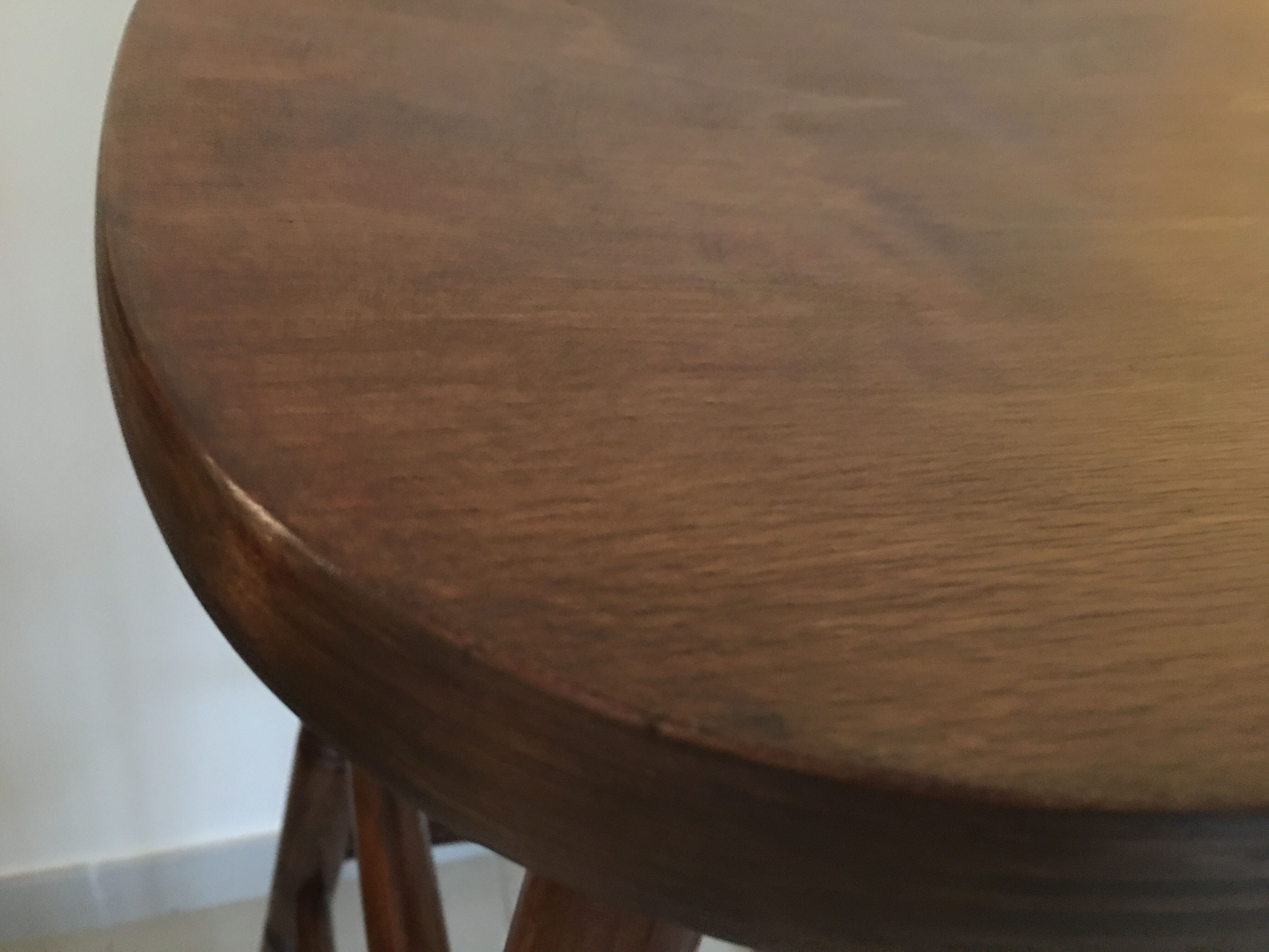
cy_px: 476
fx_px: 1063
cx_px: 634
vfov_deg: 48.2
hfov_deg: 61.7
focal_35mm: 29
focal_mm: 4.15
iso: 125
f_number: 2.2
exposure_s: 1/4
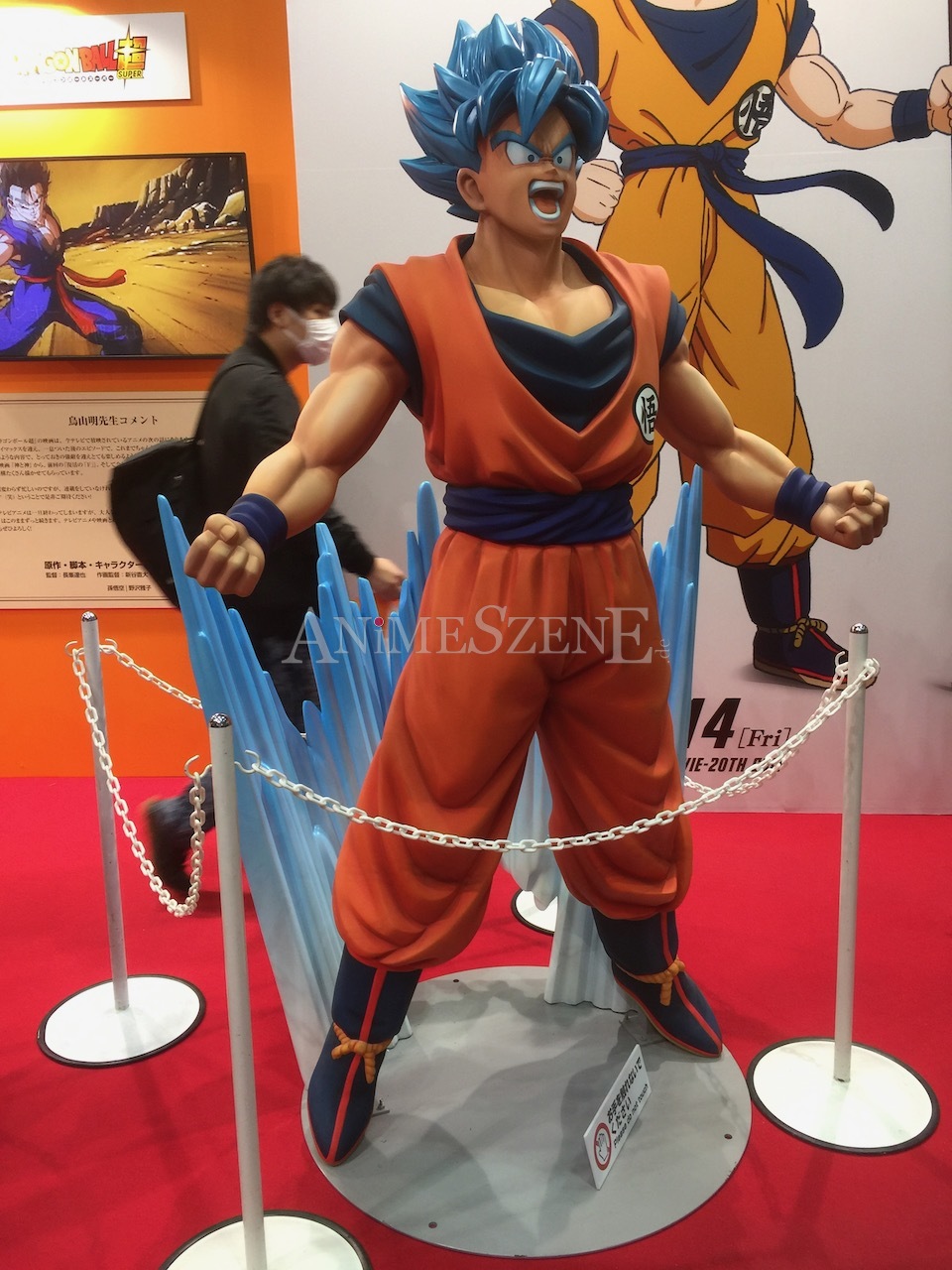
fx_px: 1063
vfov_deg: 61.7
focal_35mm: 29
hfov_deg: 48.2
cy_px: 635
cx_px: 476
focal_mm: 4.15
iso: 32
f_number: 2.2
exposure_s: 1/15
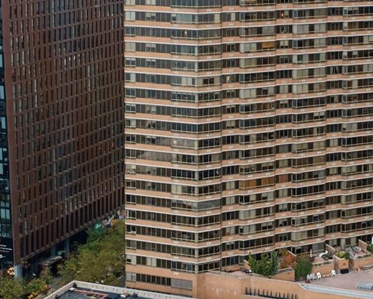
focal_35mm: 89
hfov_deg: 21.2
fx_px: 983
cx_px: 305
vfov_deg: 16.9
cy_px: -3
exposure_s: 1/320
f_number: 2.8
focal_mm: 14.4
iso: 400
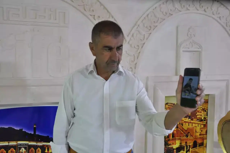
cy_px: 76
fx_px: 249
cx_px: 115
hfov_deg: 49.6
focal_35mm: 39
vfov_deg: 34.1
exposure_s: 1/80
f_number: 4.5
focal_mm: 26
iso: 400
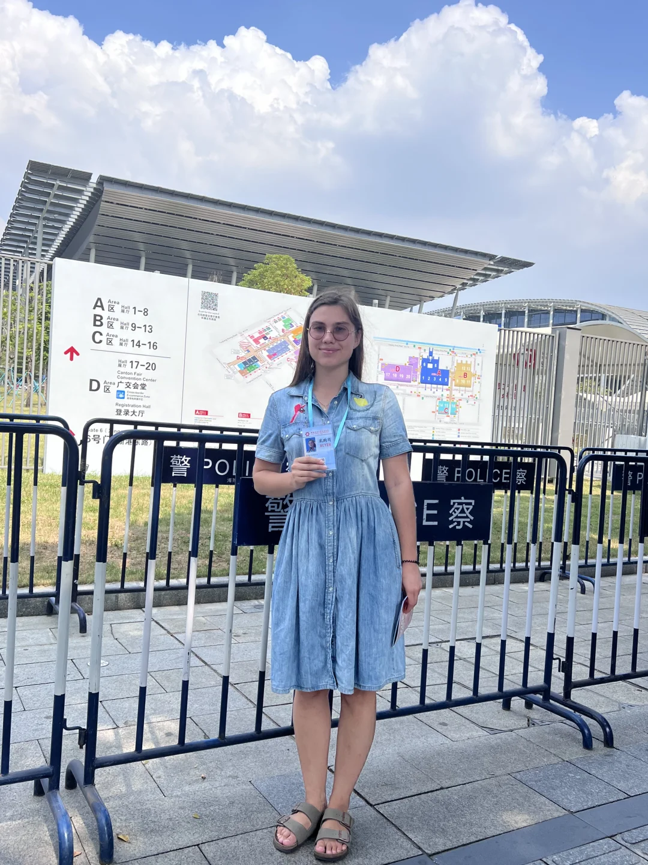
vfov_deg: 67.3
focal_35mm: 26
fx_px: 649
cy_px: 432
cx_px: 324
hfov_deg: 53.1
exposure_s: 1/5319
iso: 50
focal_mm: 5.7
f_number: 1.5
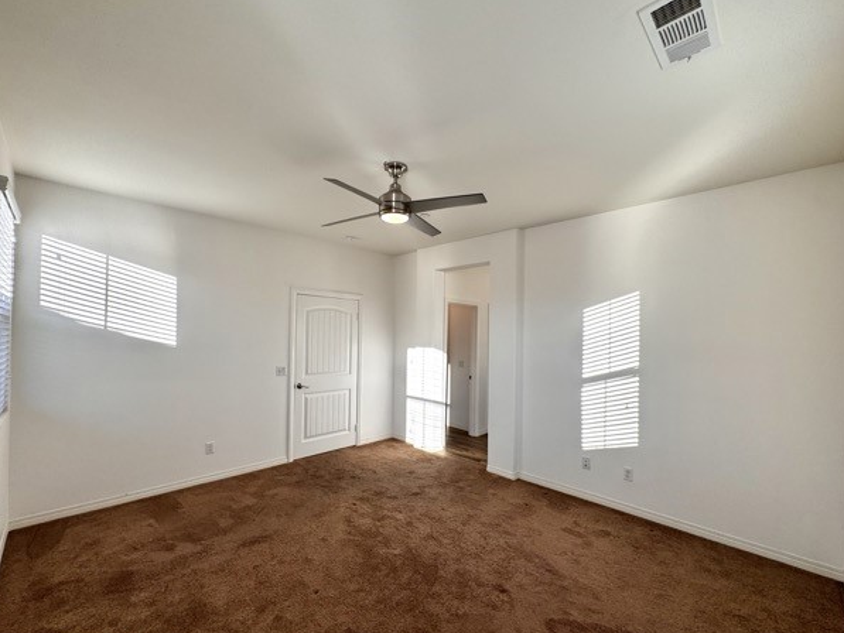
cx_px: 420
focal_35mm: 15
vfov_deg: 81.7
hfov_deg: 98.2
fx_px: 366
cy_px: 332
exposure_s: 1/309
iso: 40
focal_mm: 2.22
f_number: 2.2
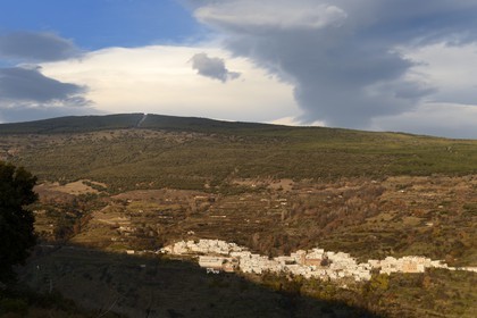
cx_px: 238
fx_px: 821
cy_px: 159
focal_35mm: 62
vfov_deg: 21.9
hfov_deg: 32.4
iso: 200
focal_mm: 62
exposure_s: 1/200
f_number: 9
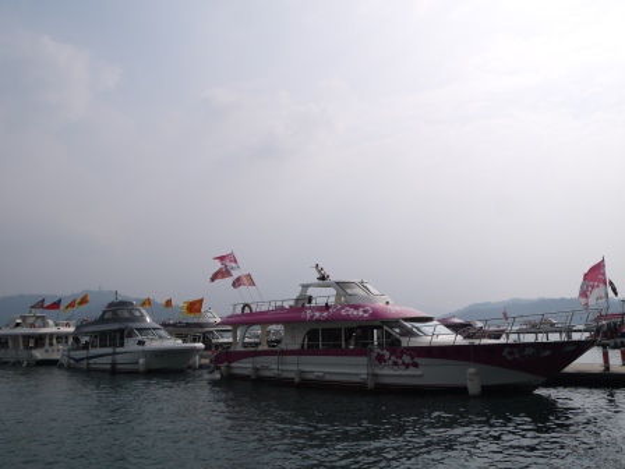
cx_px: 312
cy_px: 234
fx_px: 506
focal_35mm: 28
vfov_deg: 49.7
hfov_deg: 63.4
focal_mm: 14
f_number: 10
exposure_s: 1/1000
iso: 160
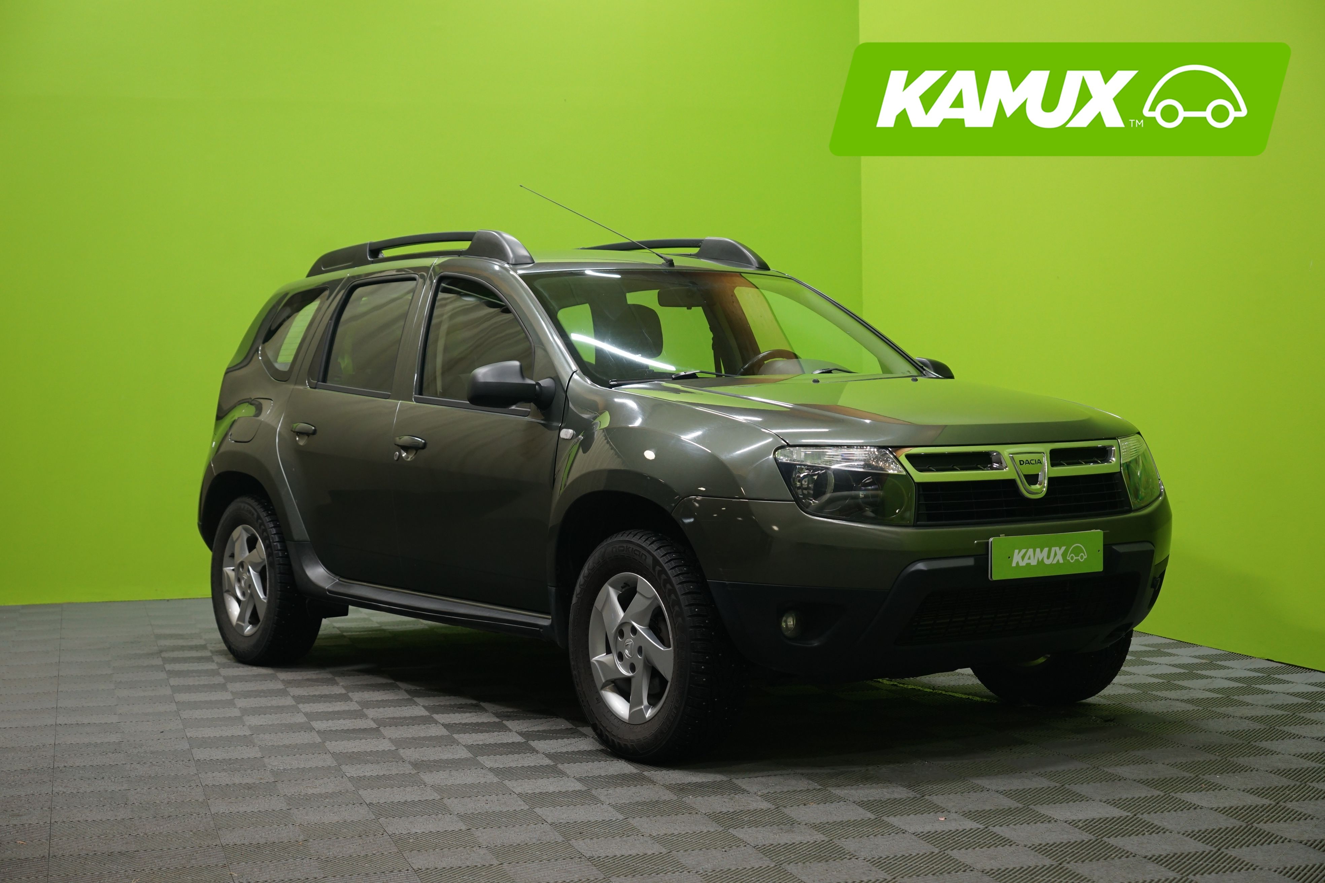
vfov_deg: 24.6
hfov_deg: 36.2
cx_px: 662
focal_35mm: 55
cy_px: 442
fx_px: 2024
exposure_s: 1/20
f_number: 5
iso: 800
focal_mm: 55
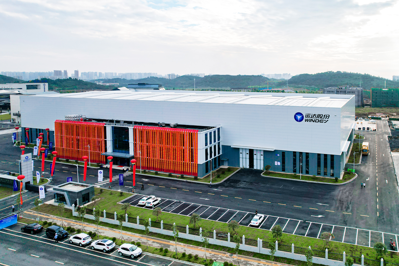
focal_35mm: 22
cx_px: 200
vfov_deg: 57.2
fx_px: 244
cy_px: 133
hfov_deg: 78.6
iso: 100
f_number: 2.8
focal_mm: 8.38
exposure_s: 1/320
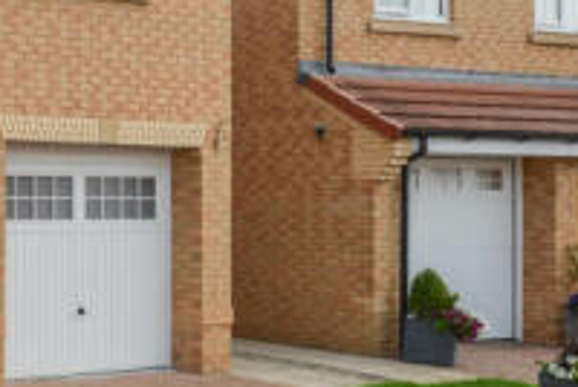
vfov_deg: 27.5
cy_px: 137
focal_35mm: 49
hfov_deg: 27.6
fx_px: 788
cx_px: -289
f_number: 8
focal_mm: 15
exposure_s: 1/200
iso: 100
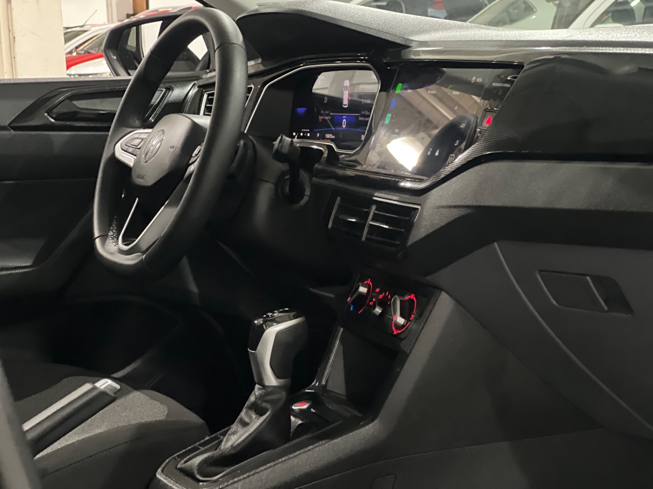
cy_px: 244
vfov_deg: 19.1
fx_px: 1453
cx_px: 326
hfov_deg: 25.3
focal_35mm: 77
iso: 1250
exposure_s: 1/15
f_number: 2.8
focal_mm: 9
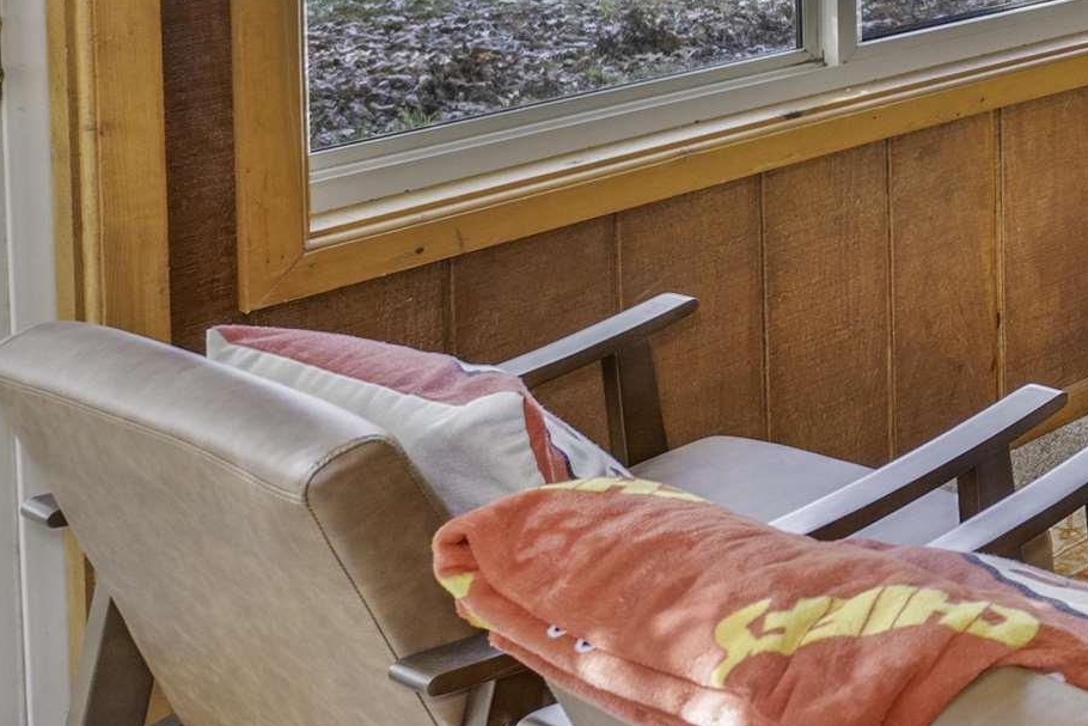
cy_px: 81
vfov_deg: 23.7
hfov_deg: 24.5
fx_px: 1683
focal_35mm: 56
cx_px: 1762
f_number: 2.8
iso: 400
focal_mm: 11
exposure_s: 1/8
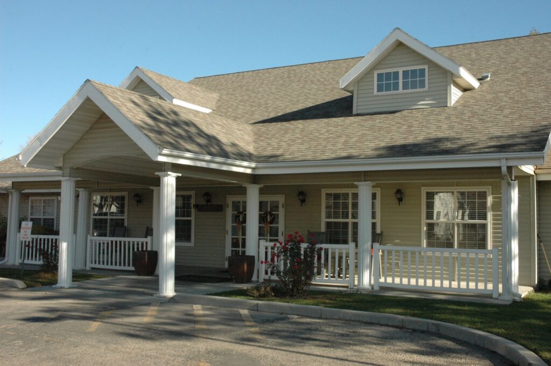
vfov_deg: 30.8
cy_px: 183
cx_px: 276
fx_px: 665
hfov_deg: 45.0
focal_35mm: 44
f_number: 11
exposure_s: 1/500
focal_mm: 29
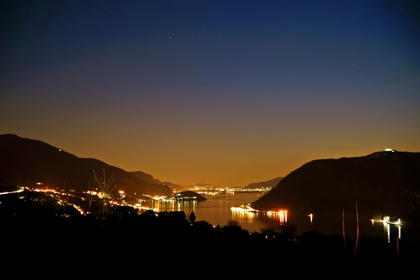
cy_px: 140
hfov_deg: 61.9
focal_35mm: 30
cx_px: 210
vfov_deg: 43.6
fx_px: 350
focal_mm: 20
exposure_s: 30
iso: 125
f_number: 4
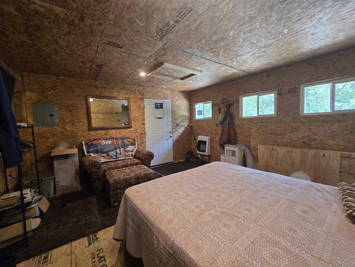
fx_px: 133
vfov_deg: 89.9
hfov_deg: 106.2
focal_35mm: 13
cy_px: 134
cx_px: 178
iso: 250
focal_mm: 2.2
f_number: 2.2
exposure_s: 1/51.3
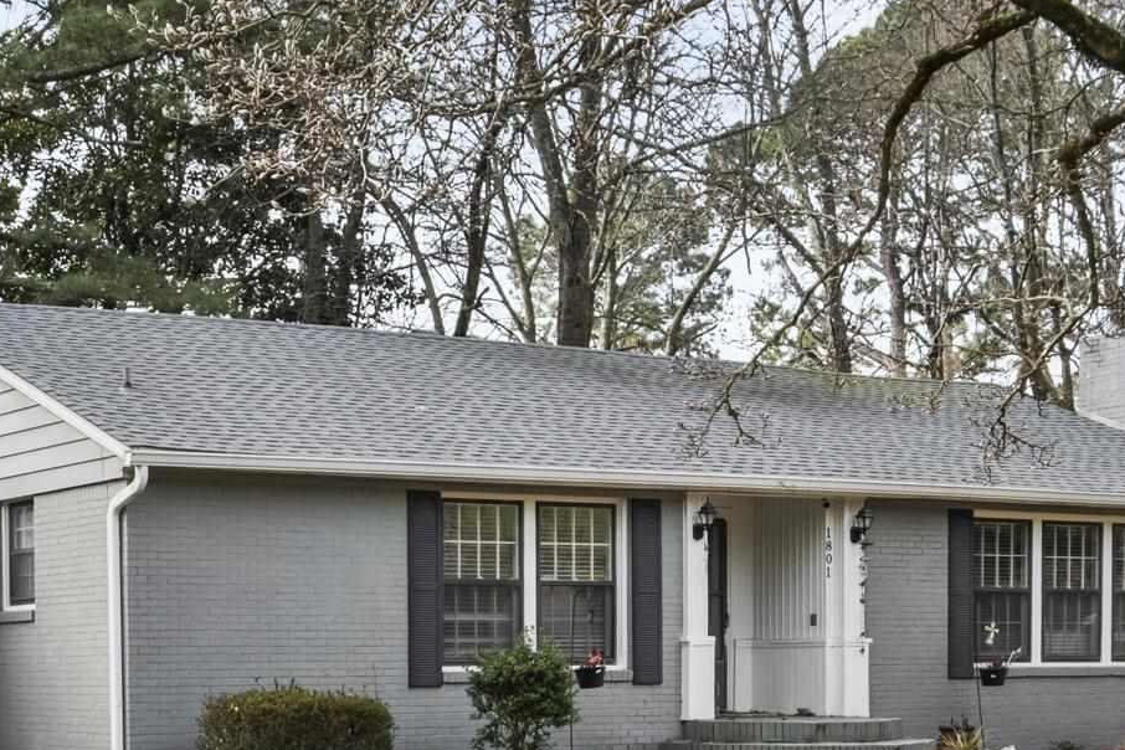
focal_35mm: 69
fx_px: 2156
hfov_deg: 28.2
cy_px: 628
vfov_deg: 19.5
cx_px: 129
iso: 500
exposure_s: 1/50
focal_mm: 16.6
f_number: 7.1
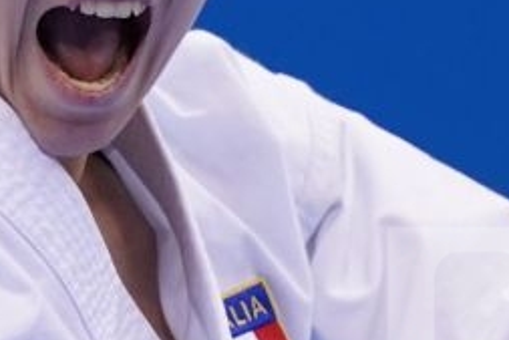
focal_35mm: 2845
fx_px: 40246
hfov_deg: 0.7
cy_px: 410
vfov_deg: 0.5
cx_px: -107
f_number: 2.8
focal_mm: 400
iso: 640
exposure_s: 1/500
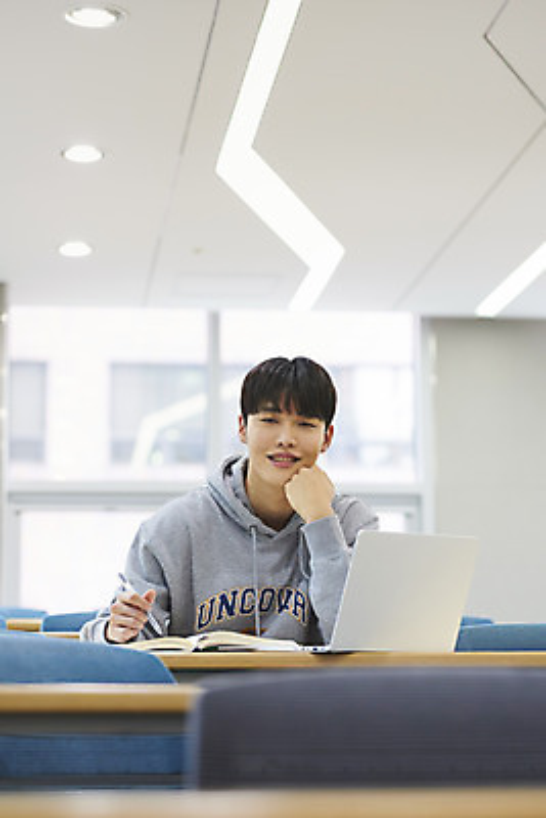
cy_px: 409
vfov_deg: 23.9
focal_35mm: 85
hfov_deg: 16.1
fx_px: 1932
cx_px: 273
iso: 1000
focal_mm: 85
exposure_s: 1/200
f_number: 2.8
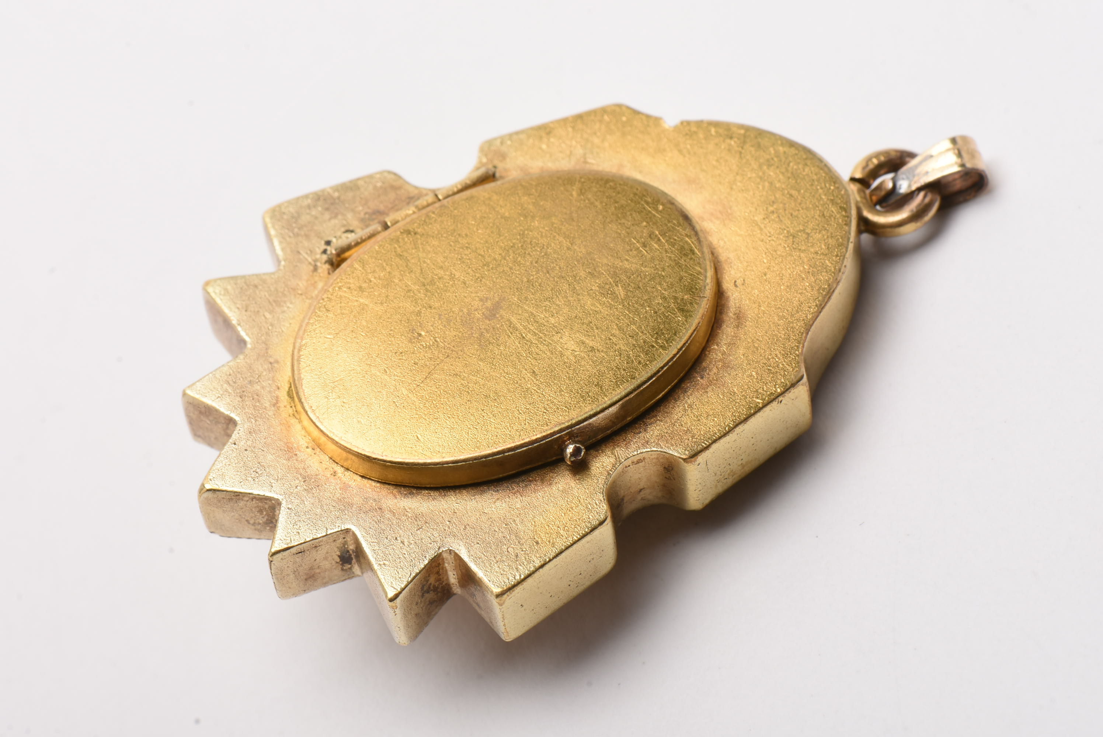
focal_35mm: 128
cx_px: 552
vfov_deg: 10.8
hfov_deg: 16.1
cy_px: 368
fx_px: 3909
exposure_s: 1/125
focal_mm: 85
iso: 100
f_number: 20
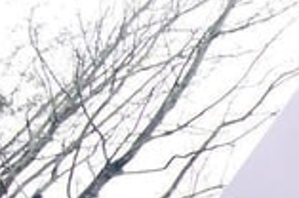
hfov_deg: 16.3
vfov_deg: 13.3
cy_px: 269
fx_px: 812
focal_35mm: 98
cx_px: 588
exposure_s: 1/4000
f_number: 4
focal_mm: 16
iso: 12800
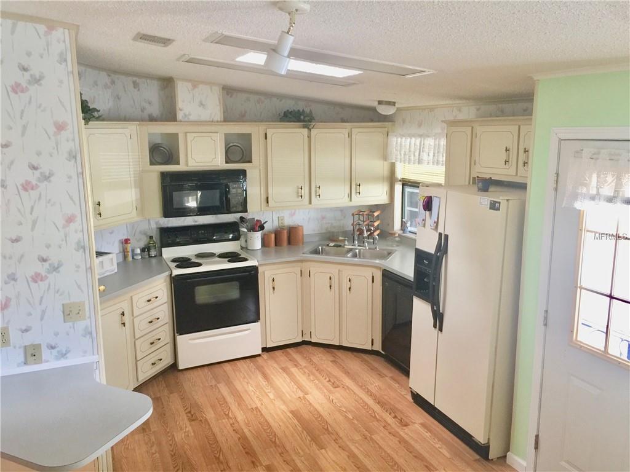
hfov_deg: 61.7
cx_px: 315
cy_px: 236
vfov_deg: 48.2
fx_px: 528
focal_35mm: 29
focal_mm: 4.15
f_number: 2.2
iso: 80
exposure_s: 1/15
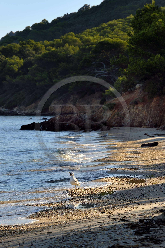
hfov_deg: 6.9
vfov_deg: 10.3
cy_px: 124
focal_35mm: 200
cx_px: 82
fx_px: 1375
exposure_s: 1/500
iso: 400
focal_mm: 200
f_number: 10
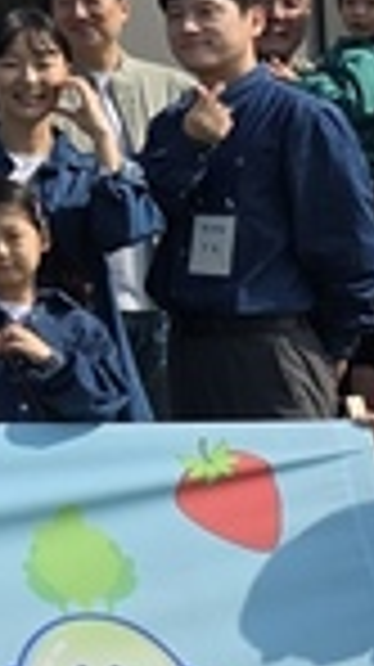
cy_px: -65
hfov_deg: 6.6
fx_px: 2686
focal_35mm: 152
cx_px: -1050
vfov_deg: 13.9
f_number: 1.7
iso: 80
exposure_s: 1/6809
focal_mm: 6.3
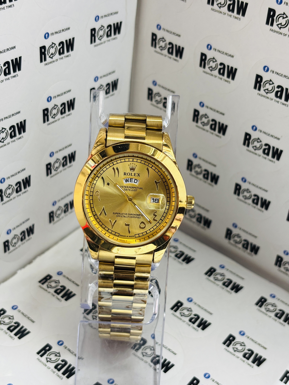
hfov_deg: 28.0
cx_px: 144
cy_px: 192
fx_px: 579
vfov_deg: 36.8
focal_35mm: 52
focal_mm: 5.96
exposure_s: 1/50
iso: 125
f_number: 1.6
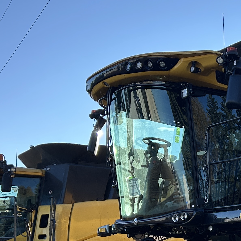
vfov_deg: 21.9
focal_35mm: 78
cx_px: 295
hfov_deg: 20.6
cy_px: 191
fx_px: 614
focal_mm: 5.7
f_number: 1.5
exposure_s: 1/2632
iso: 50
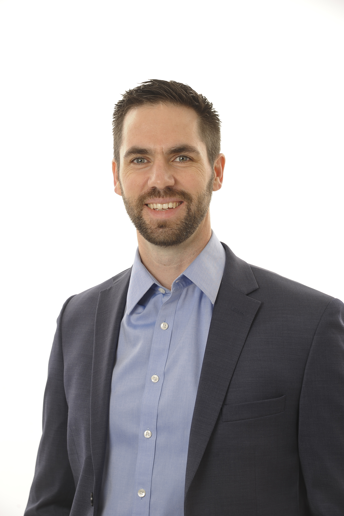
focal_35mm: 82
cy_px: 258
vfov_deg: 24.8
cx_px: 172
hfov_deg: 16.6
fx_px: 1177
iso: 200
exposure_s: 1/125
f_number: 8
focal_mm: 82
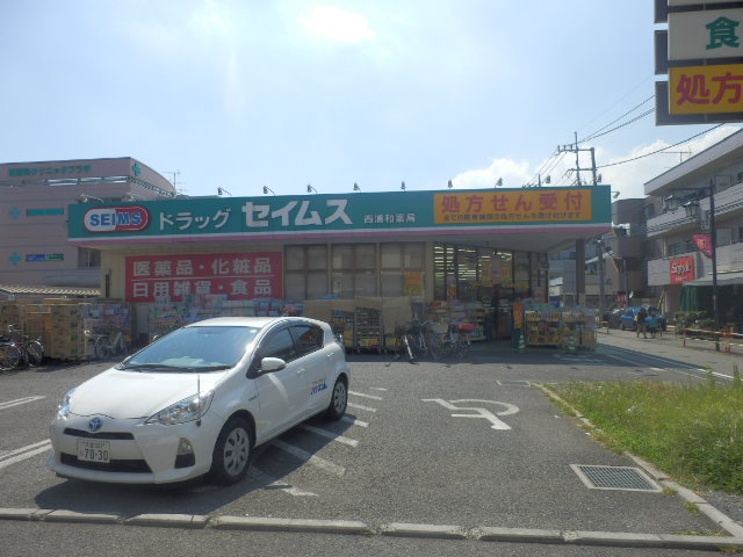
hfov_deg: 71.6
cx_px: 372
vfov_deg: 56.8
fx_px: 515
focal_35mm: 24
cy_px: 278
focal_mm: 4.2
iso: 80
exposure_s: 1/200
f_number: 7.9
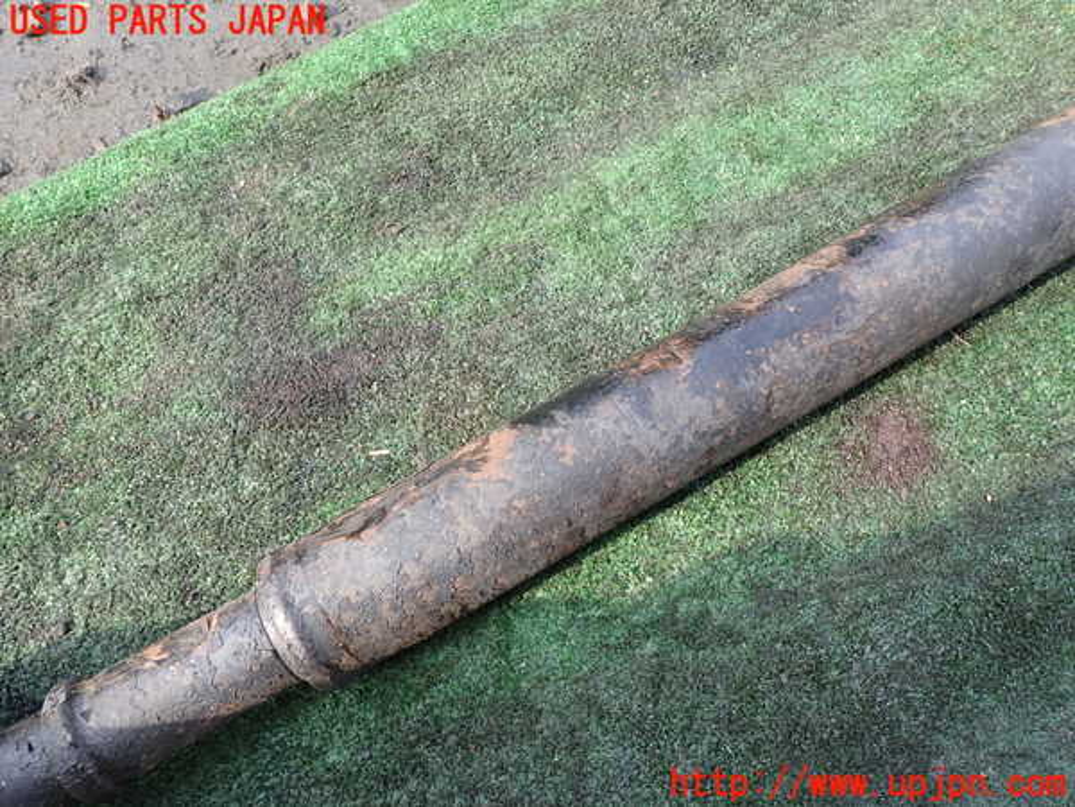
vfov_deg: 54.9
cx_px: 538
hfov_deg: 69.4
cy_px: 404
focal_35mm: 25
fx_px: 776
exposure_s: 1/160
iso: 100
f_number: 2.8
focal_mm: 4.5
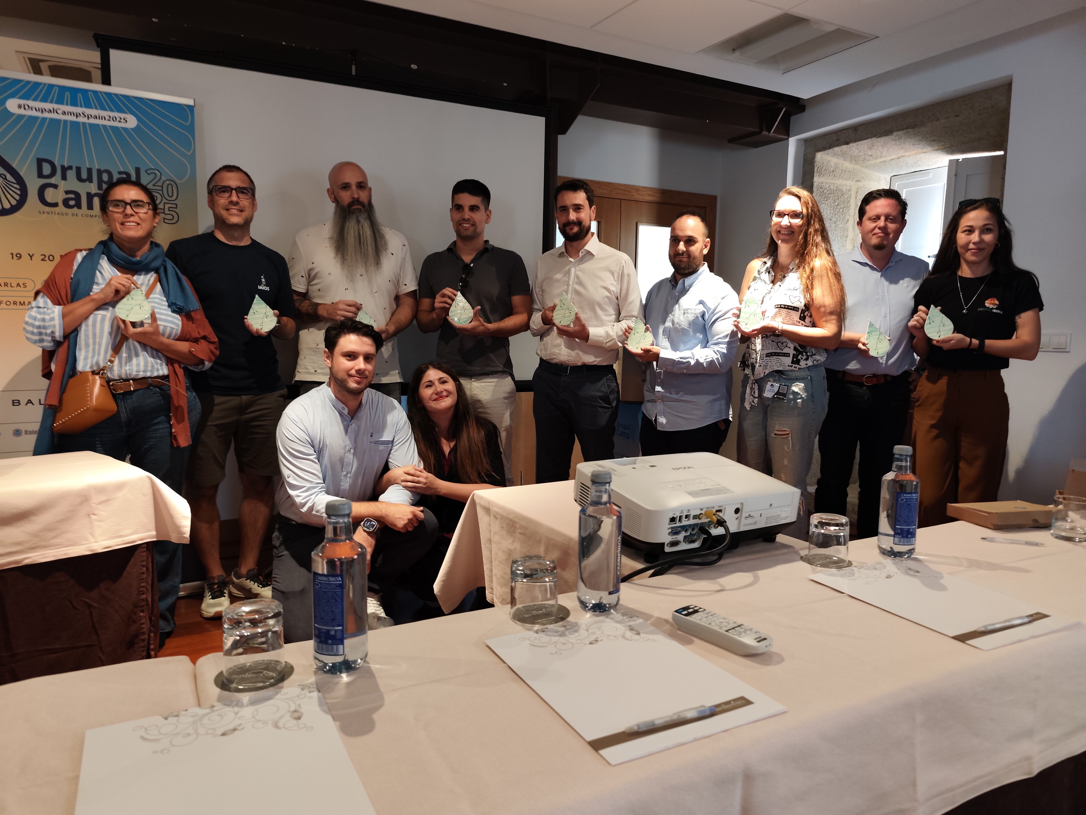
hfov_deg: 73.9
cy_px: 408
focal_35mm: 23
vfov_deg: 58.9
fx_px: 722
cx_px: 543
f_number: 1.65
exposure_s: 1/25
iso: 1000
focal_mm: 6.19
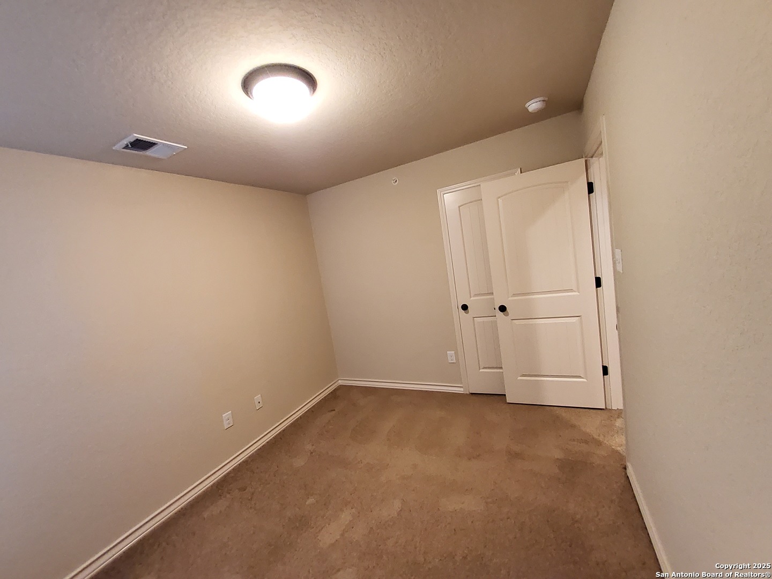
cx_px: 386
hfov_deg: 106.2
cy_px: 290
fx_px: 290
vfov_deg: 89.9
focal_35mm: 13
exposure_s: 1/30
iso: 400
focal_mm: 1.13
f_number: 2.2
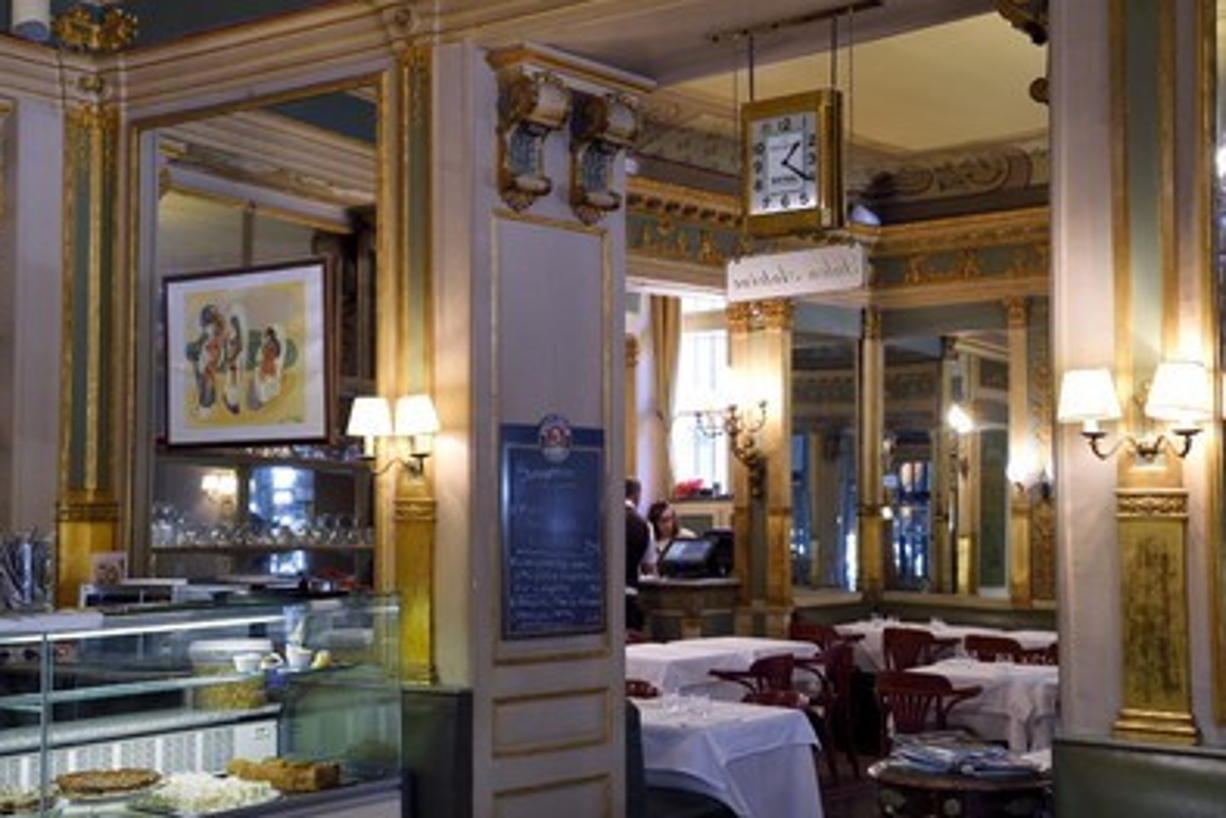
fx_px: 1635
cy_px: 432
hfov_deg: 41.1
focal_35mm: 48
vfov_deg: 28.1
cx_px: 588
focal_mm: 45
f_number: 5.6
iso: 800
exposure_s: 1/25
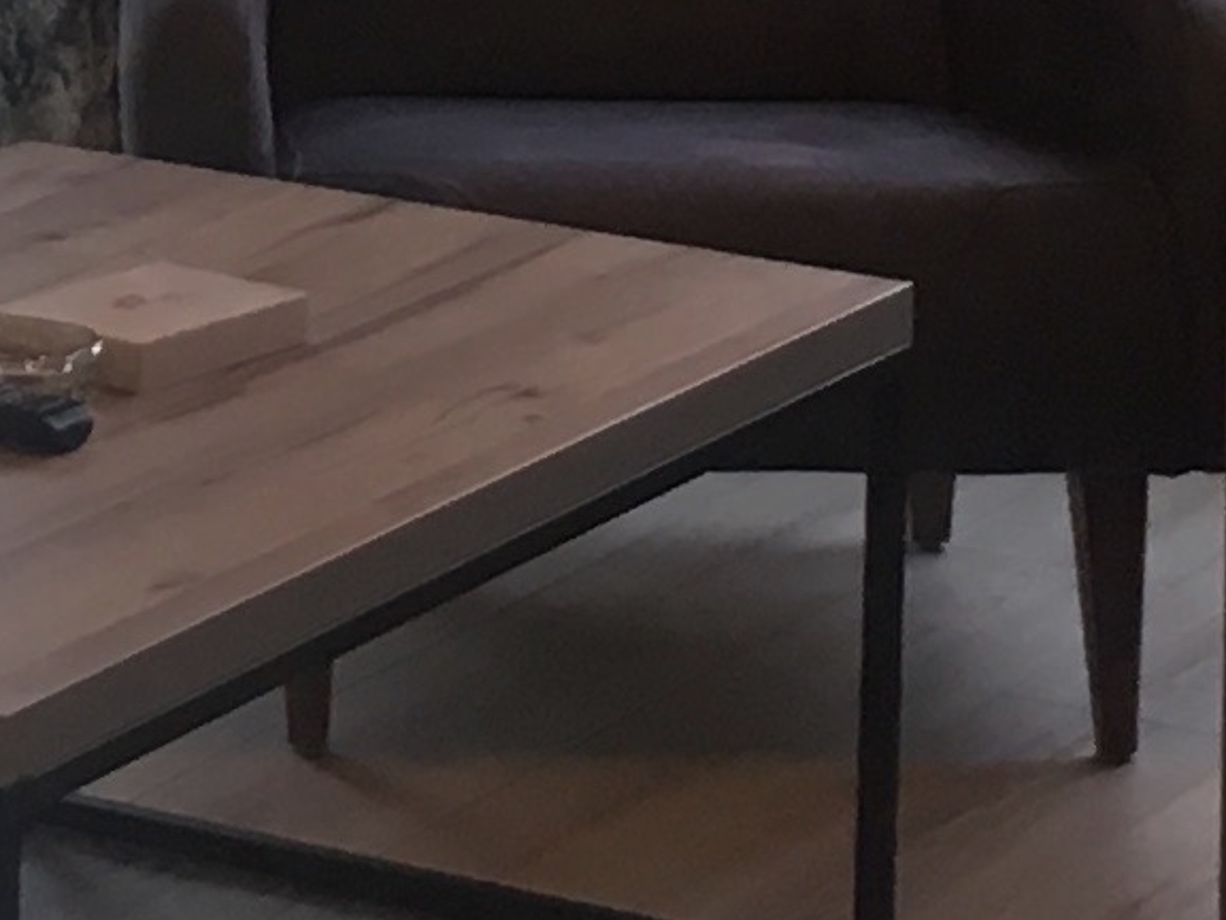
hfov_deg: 9.6
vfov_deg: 6.9
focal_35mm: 203
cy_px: -1225
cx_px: -121
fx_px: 7190
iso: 100
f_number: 2.2
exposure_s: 1/33
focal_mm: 4.15
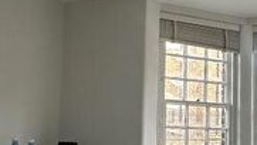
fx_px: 402
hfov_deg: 34.5
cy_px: 109
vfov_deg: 20.3
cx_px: 200
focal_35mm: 59
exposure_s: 1/99
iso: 160
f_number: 2.2
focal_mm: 2.22
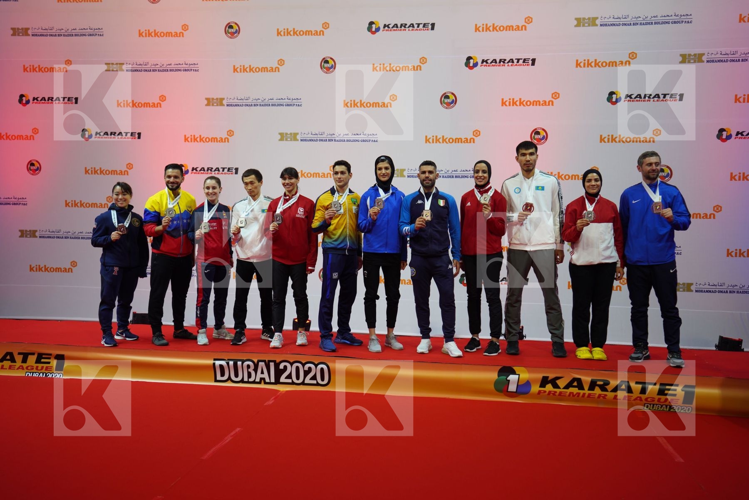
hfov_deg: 54.4
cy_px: 250
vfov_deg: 37.9
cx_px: 374
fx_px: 728
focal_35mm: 35
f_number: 2.8
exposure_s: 1/80
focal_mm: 35
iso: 320
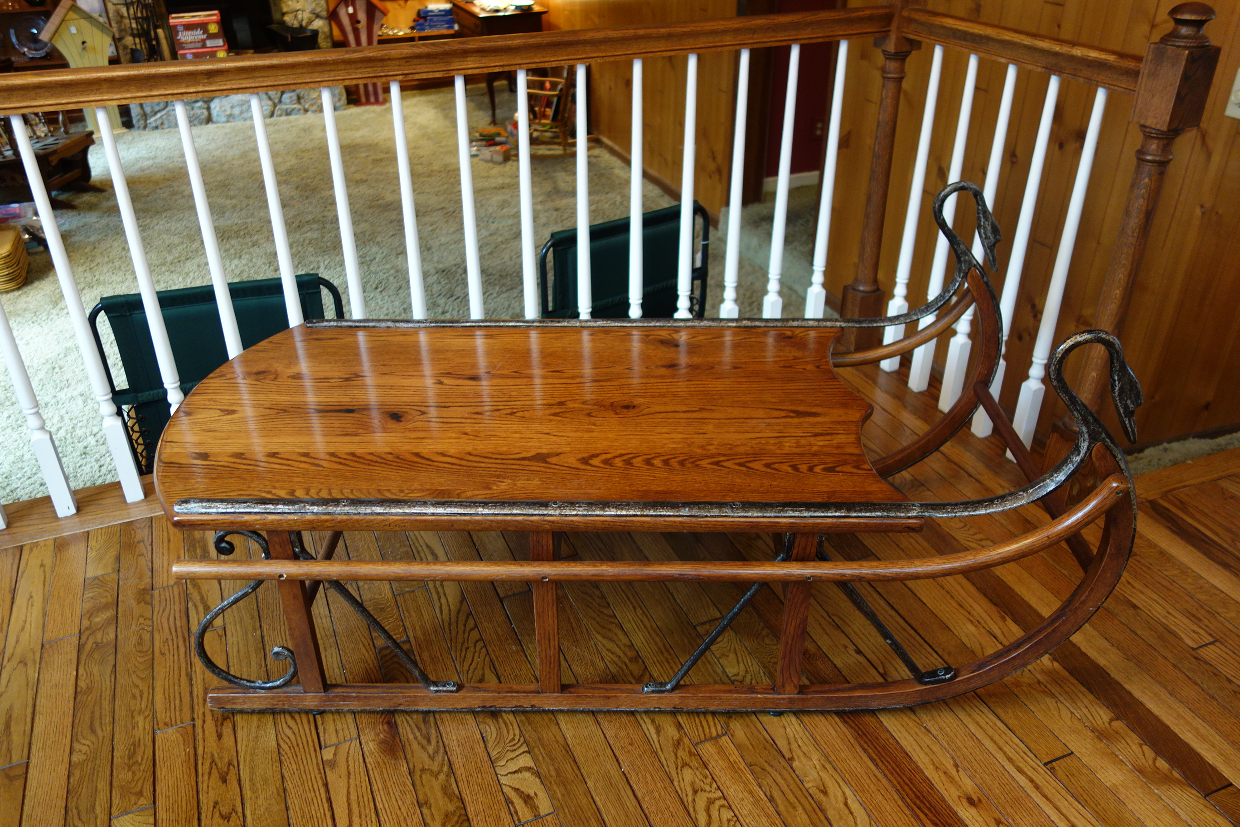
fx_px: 964
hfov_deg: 65.5
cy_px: 414
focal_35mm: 28
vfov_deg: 46.4
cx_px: 620
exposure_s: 1/30
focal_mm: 10.4
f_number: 1.8
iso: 250
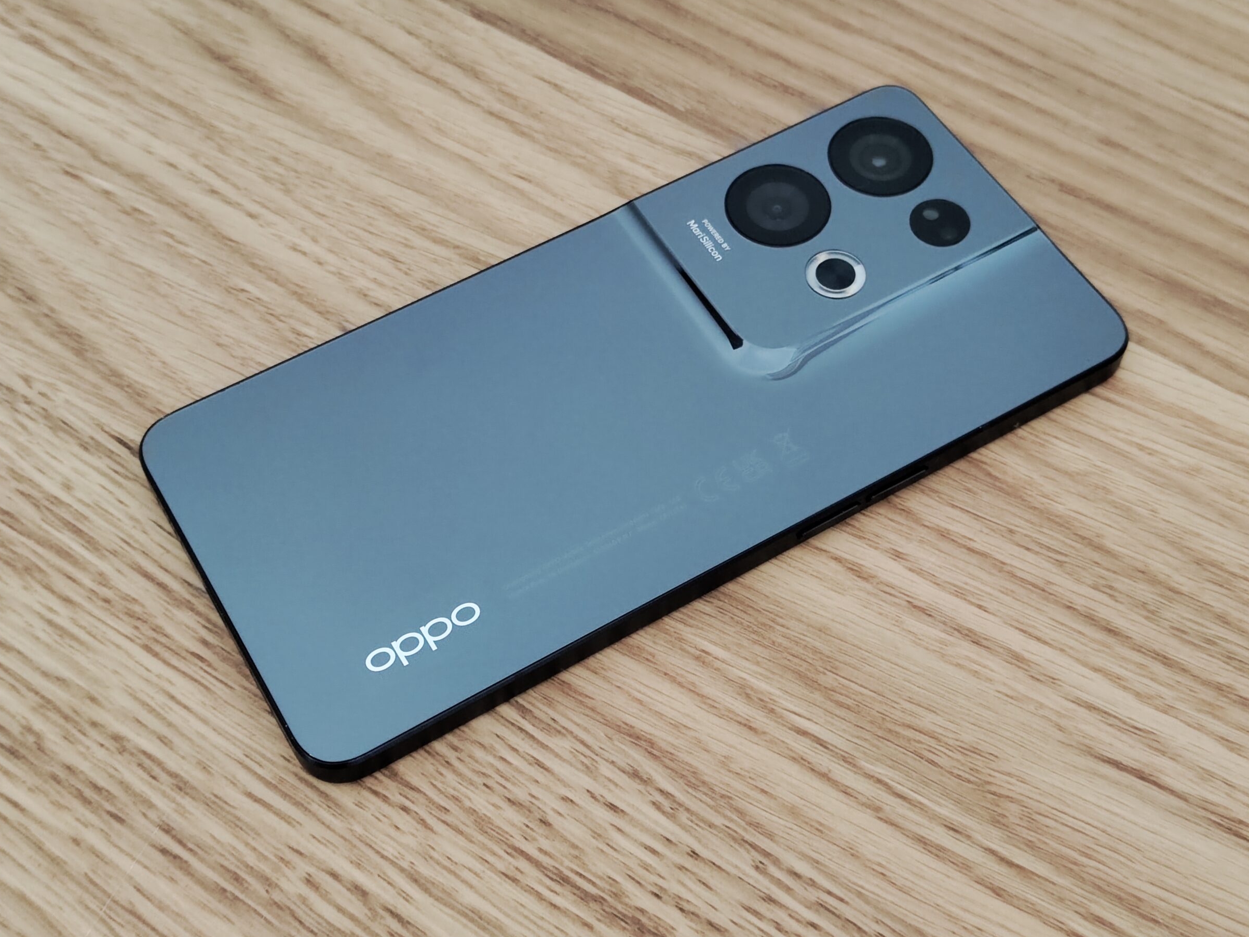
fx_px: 1804
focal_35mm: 50
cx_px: 641
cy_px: 451
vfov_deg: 29.1
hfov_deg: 38.2
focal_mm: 5.59
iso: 651
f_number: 1.88
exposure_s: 1/50
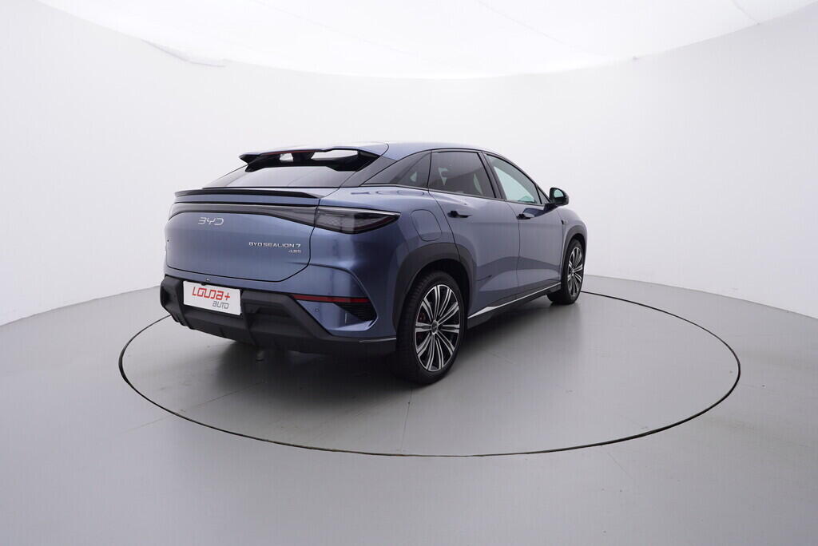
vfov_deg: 56.2
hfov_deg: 77.3
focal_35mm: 22
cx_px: 409
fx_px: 512
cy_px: 273
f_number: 5
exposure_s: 1/80
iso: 200
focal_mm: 15
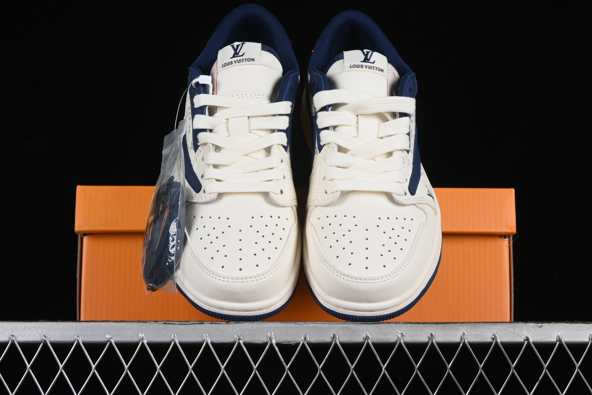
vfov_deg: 18.2
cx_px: 296
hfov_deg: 27.0
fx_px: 1233
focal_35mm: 75
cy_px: 198
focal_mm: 50
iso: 160
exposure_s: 1/80
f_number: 8
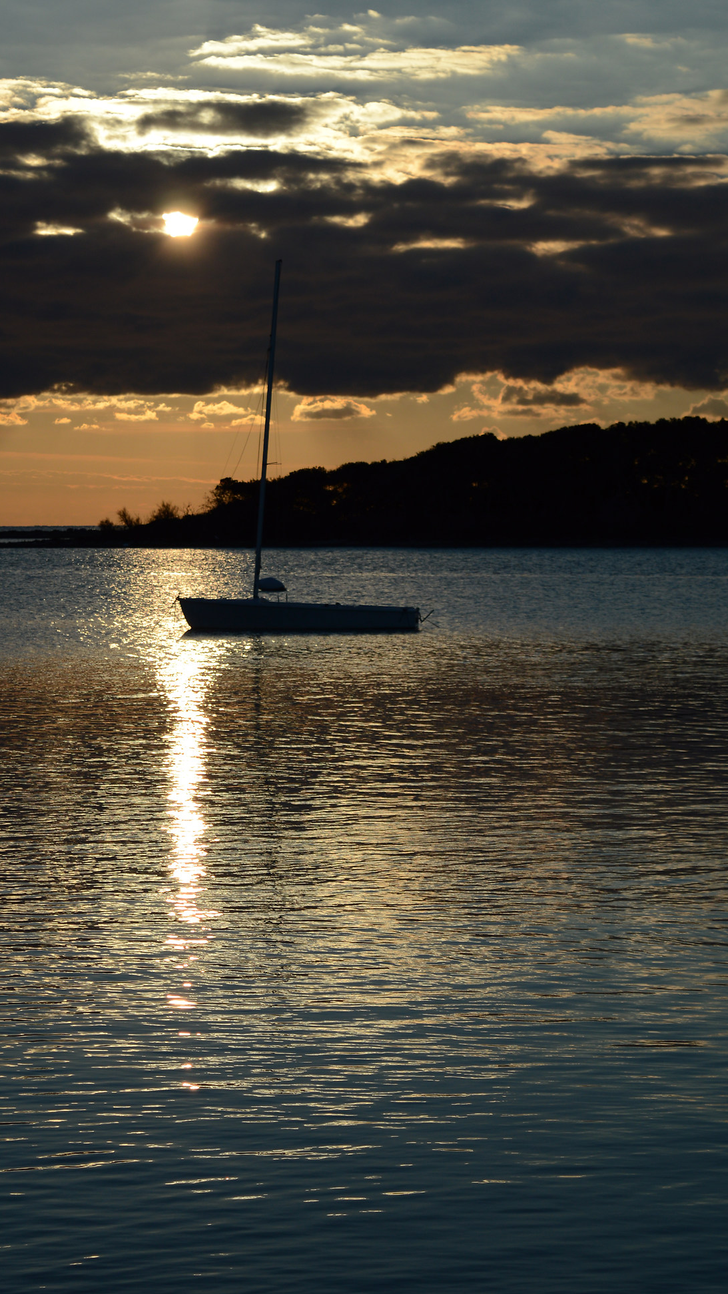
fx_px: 3660
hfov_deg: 11.4
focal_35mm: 107
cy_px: 789
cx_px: 351
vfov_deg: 20.0
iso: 100
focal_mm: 55
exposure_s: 1/2000
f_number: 5.6
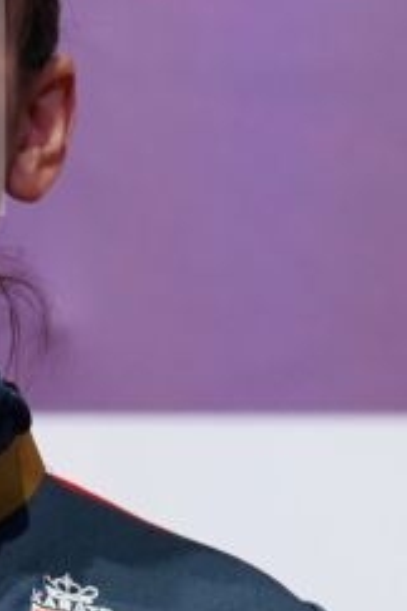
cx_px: -229
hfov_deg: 1.4
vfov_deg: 2.1
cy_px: 878
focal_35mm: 977
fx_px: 16567
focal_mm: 198
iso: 1250
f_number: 3.5
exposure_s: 1/250
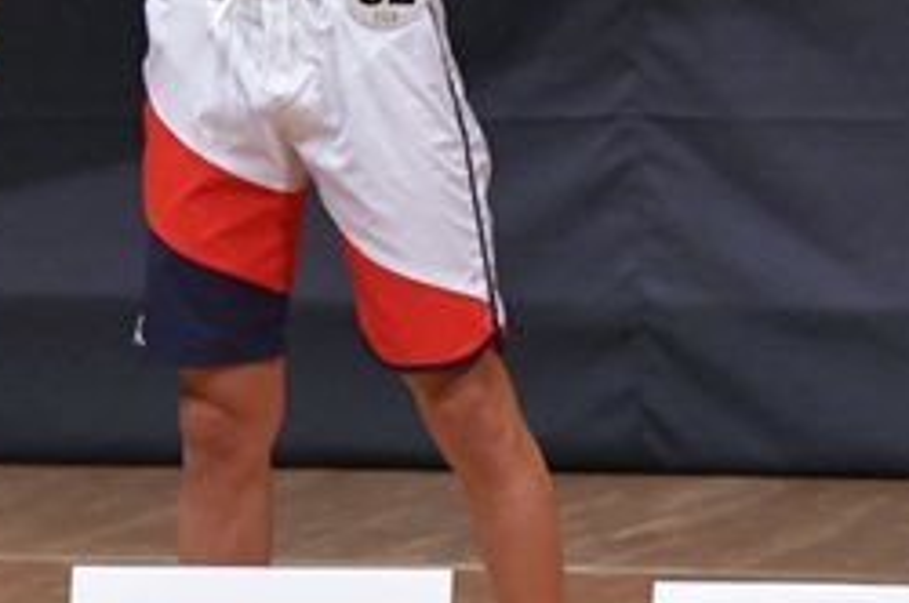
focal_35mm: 884
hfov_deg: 2.3
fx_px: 22292
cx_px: 365
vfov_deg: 1.6
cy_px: 33
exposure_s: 1/400
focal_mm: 190
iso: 5000
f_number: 5.6
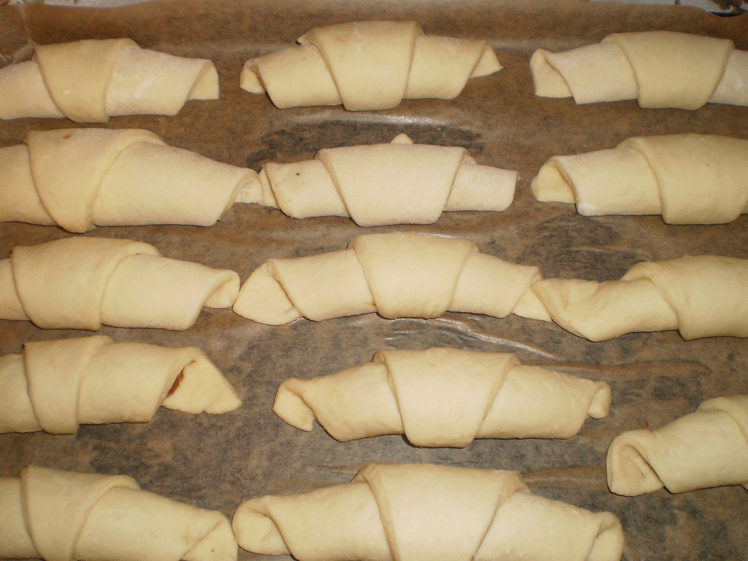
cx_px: 374
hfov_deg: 51.4
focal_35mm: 36
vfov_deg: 39.7
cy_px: 280
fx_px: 778
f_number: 3.1
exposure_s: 1/30
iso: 125
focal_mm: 6.3
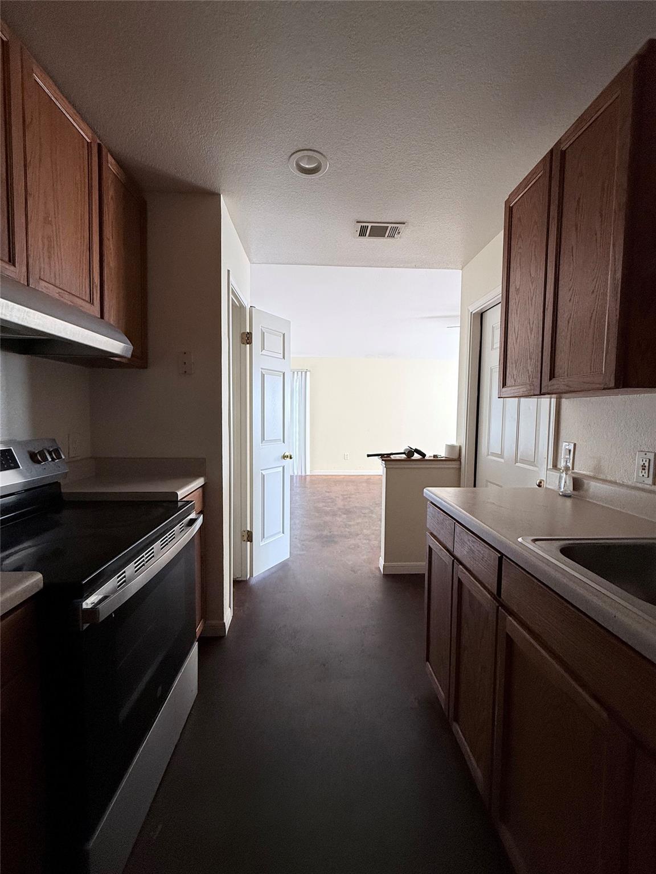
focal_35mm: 14
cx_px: 328
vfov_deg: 102.1
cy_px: 437
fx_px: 354
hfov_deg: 85.7
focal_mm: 2.22
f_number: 2.2
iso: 160
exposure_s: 1/99
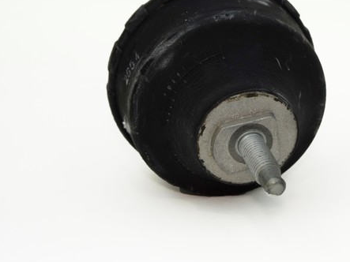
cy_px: 112
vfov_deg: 12.9
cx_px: 213
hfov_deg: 17.2
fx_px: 1159
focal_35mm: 115
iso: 640
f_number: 5.6
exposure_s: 1/100
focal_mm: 55
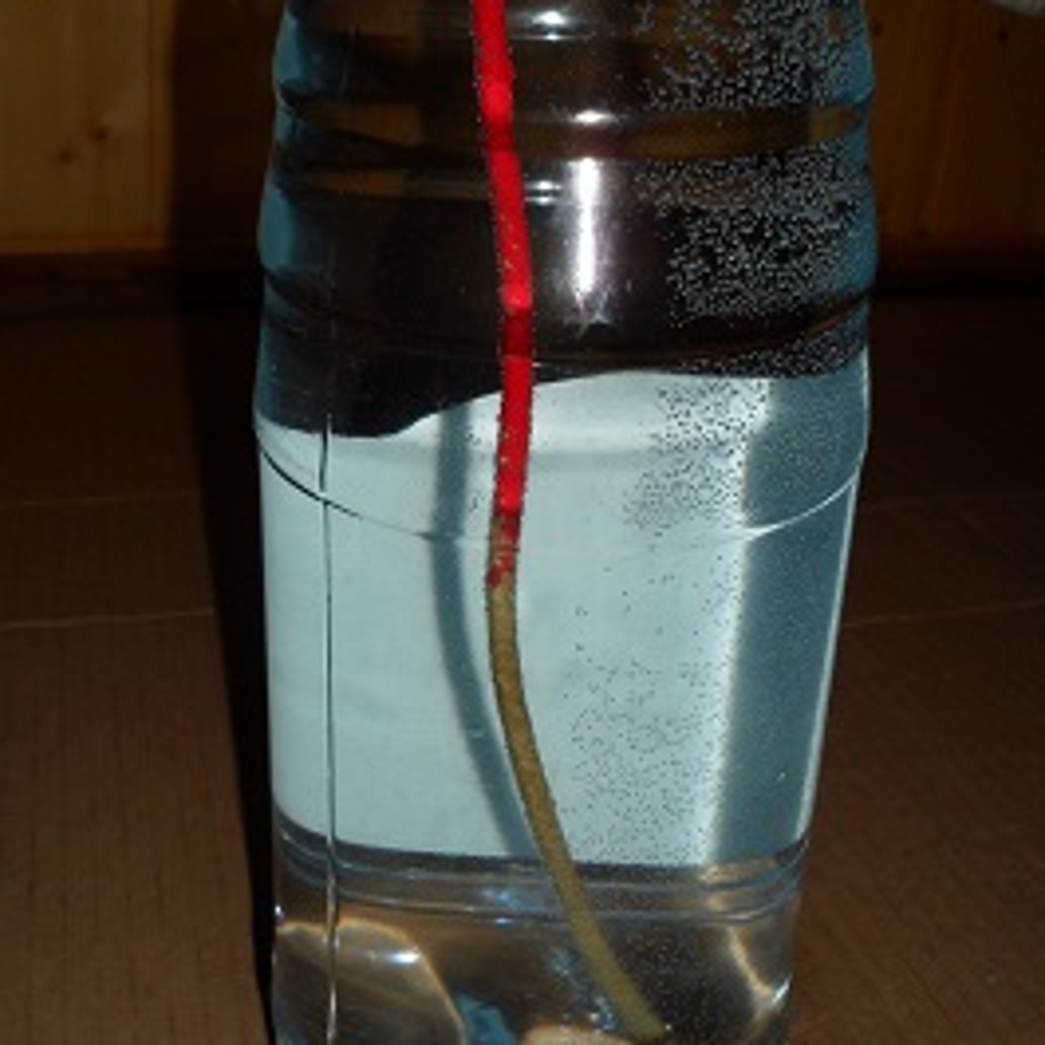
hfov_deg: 41.8
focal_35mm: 40
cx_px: 485
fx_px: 1366
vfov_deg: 41.4
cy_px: 353
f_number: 9.4
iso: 100
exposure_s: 1/15
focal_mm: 4.9
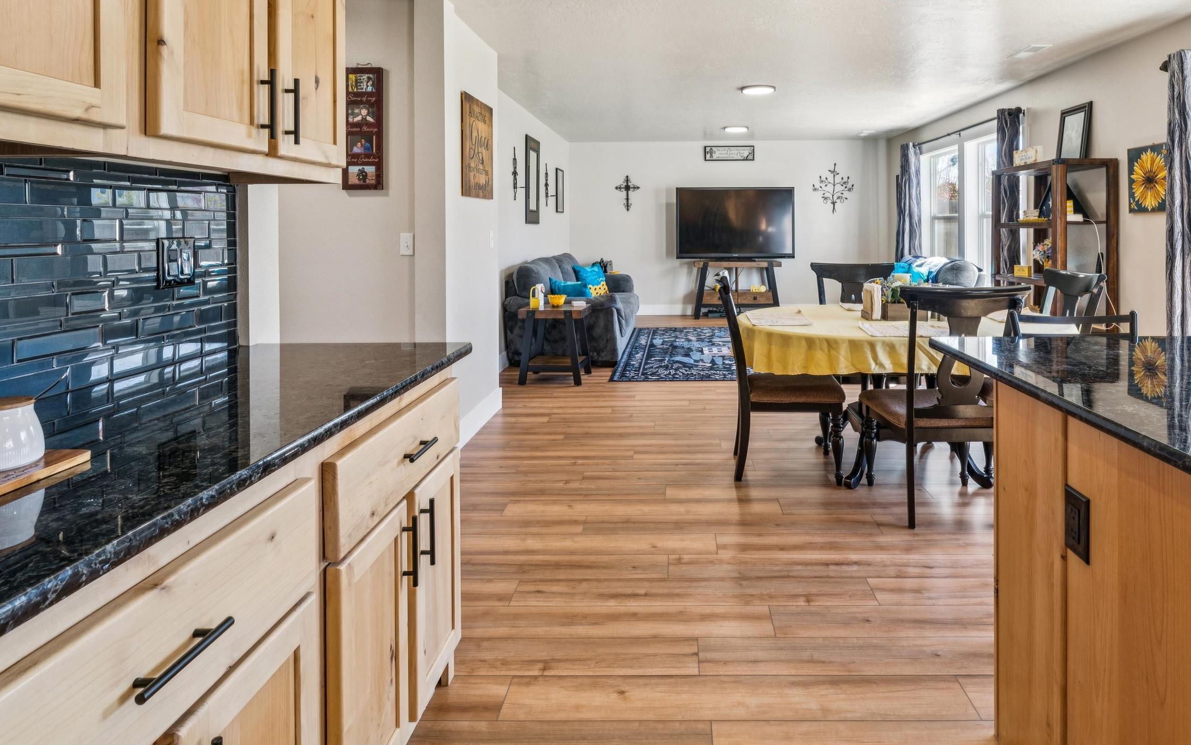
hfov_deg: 79.3
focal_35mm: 22
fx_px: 714
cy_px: 229
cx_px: 668
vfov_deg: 53.6
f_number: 13
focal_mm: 15.7
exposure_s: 1/13
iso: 400
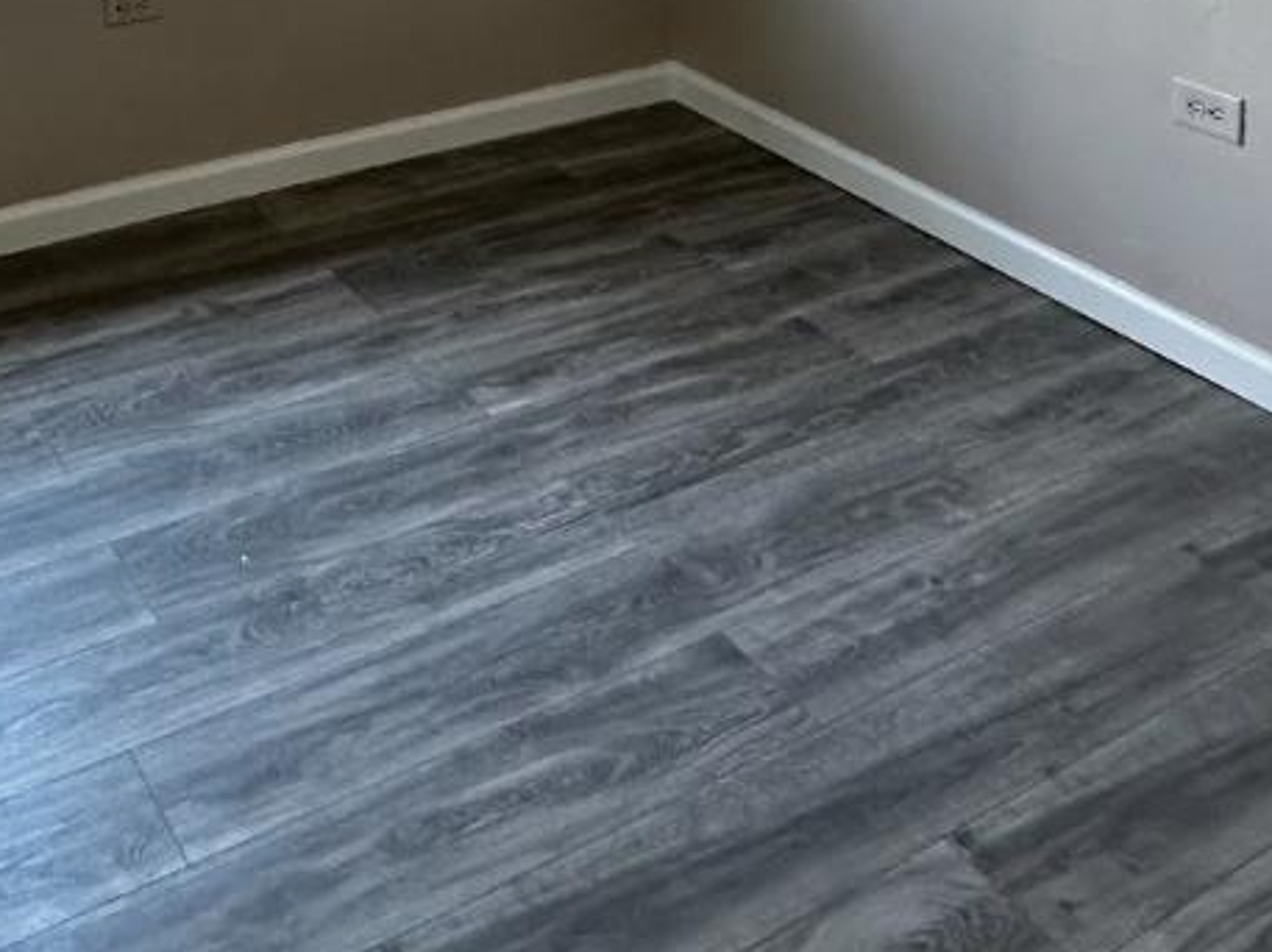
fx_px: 1689
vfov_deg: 26.7
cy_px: -280
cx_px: 426
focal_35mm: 46
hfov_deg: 40.8
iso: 200
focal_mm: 2.22
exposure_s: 1/99
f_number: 2.2
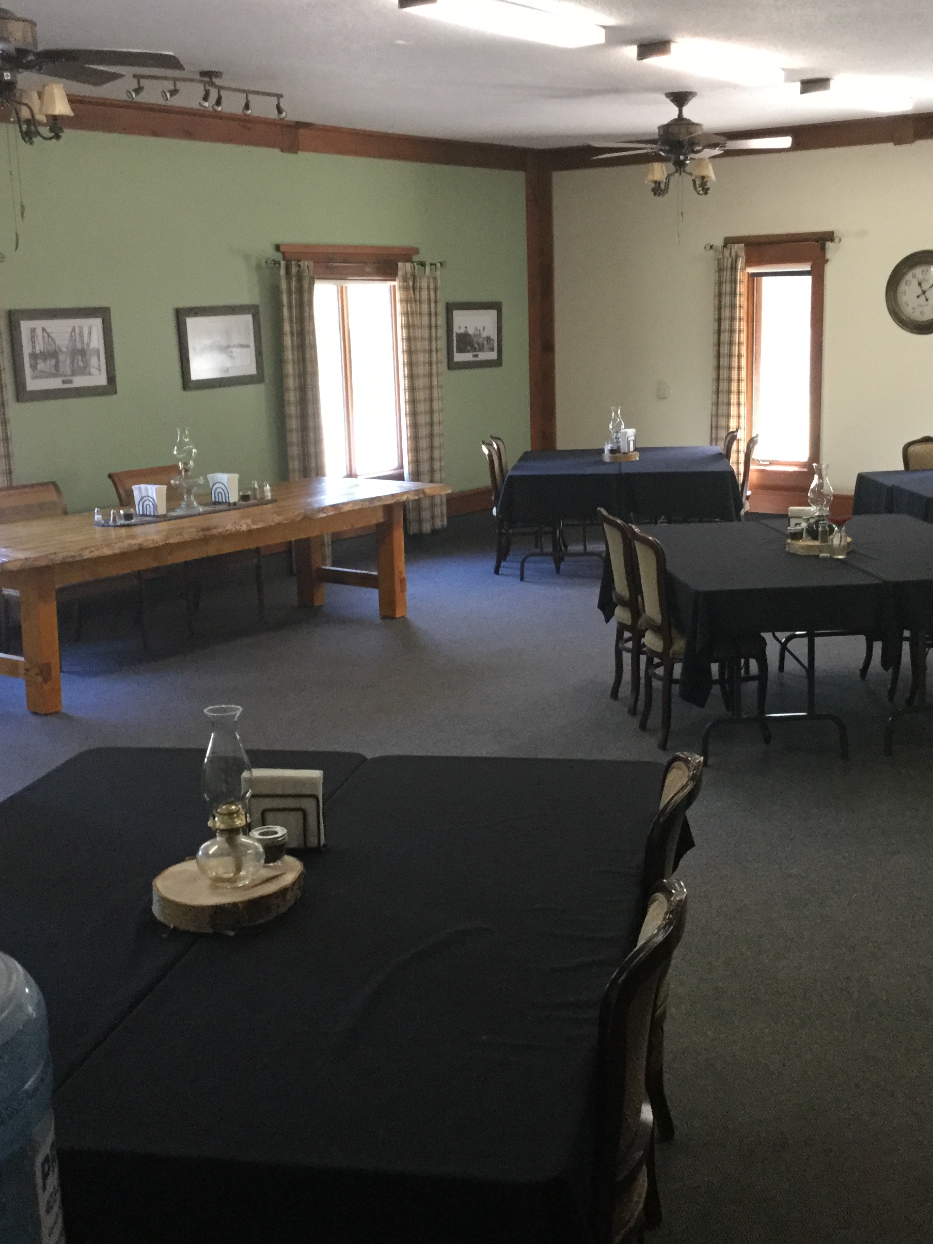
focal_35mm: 42
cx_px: 520
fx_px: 1509
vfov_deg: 44.8
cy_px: 631
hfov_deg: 34.3
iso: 125
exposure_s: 1/30
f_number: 2.4
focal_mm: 3.3
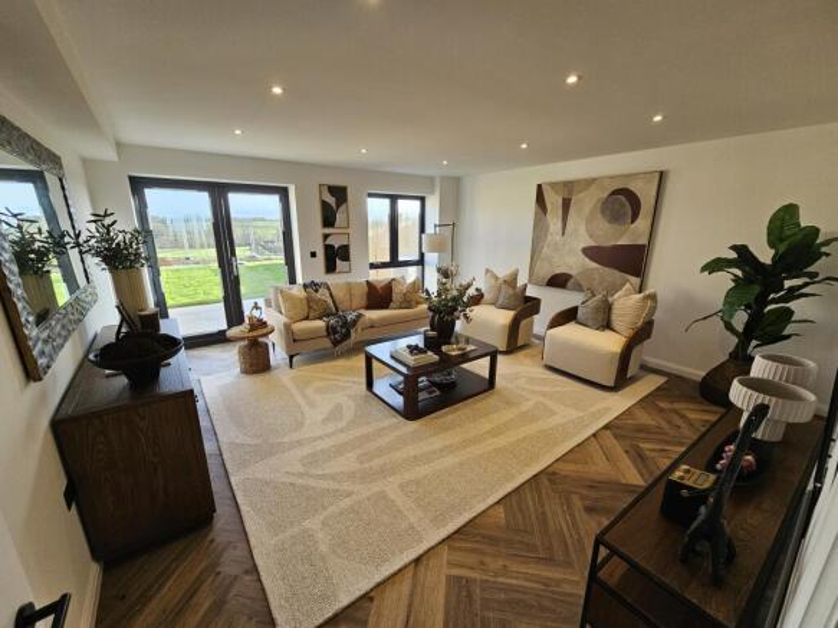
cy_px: 314
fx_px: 315
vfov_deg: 89.9
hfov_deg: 106.2
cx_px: 419
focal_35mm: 13
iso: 80
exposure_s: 1/100
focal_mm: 2.2
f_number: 2.2
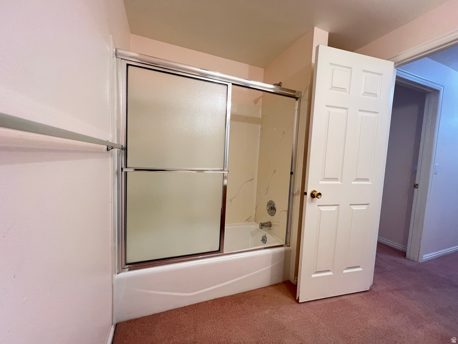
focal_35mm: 13
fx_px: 172
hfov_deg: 106.2
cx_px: 229
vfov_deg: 89.9
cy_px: 172
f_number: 1.8
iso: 200
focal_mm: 1.57
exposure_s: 1/120
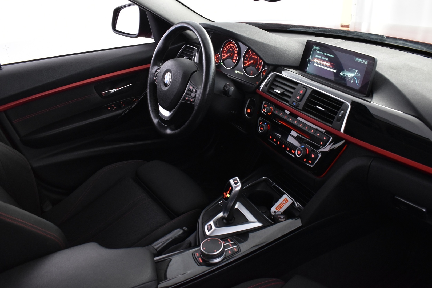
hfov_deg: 59.5
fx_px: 378
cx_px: 216
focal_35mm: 32
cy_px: 144
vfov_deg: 41.7
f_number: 5.6
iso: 1250
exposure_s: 1/8
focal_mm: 21
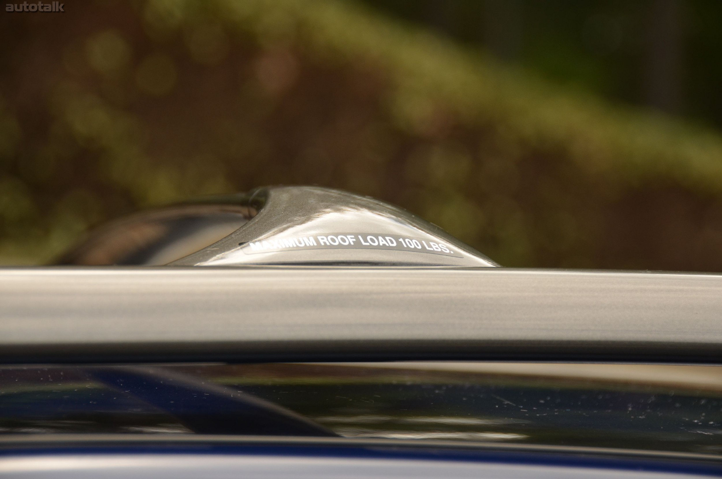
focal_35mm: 142
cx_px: 361
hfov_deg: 14.4
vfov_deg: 9.6
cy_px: 240
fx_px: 2852
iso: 400
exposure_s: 1/1000
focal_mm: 95
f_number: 5.3
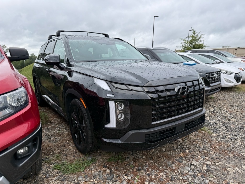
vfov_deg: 56.8
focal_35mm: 24
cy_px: 92
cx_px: 122
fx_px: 170
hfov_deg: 71.6
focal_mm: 6.76
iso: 80
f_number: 1.78
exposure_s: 1/909
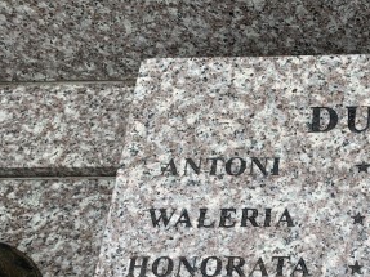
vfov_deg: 24.6
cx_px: 409
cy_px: 240
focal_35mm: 58
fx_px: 620
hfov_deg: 29.8
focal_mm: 4.25
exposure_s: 1/1176
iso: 25
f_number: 1.8
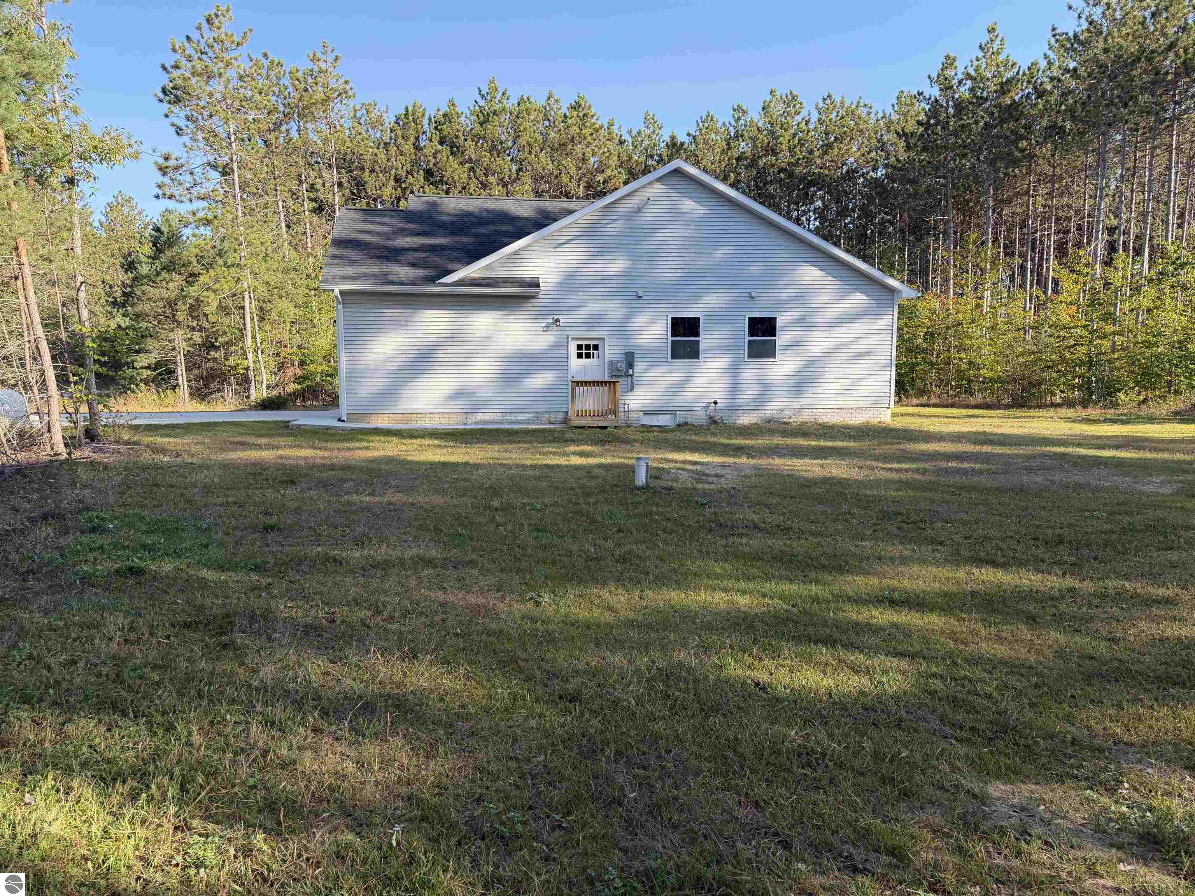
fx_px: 829
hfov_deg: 71.6
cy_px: 448
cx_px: 598
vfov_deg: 56.8
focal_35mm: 24
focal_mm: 6.76
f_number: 1.78
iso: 100
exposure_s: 1/1314
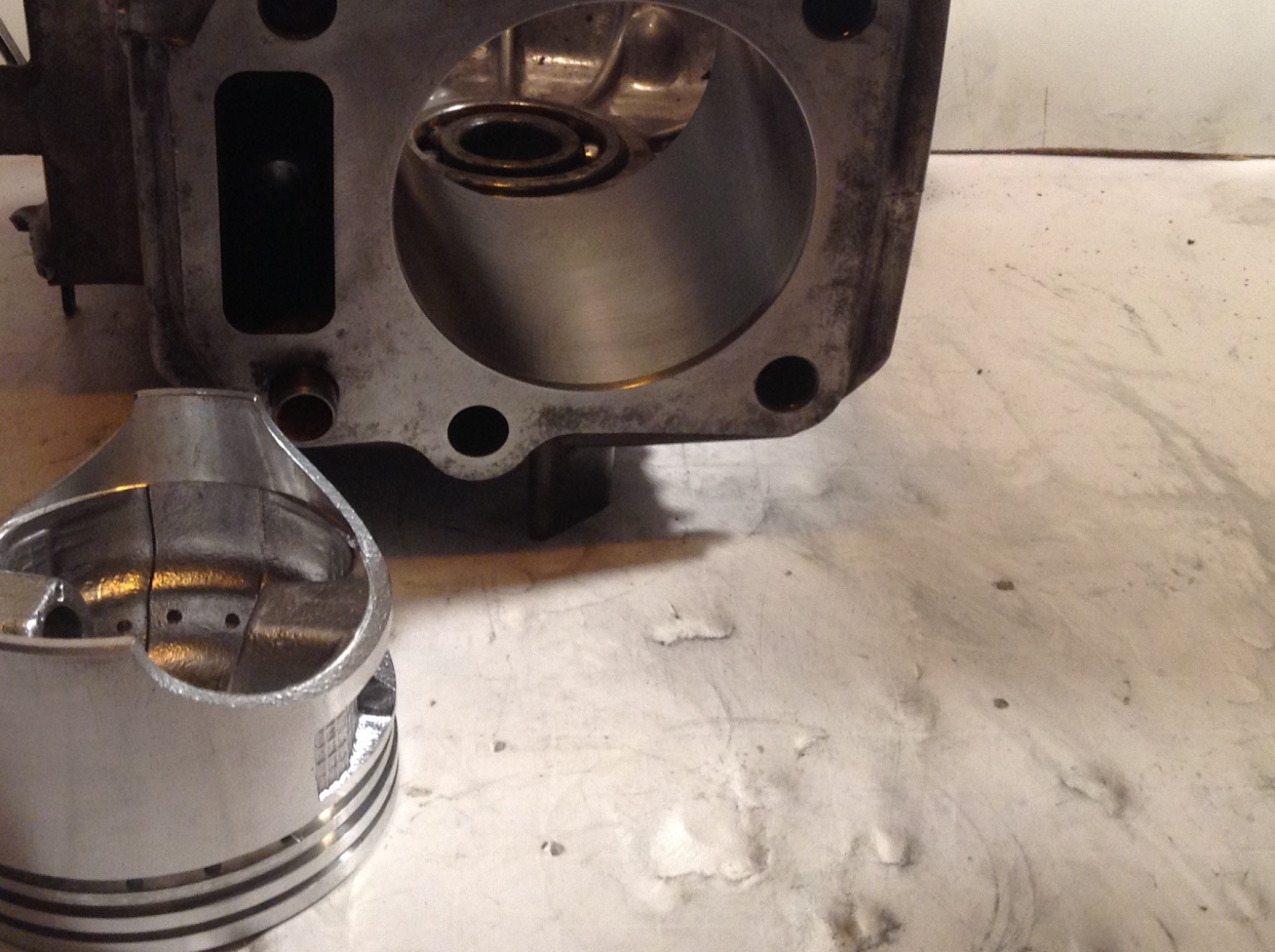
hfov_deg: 37.4
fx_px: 1876
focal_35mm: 51
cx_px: 531
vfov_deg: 28.3
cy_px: 317
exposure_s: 1/24
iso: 64
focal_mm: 3.3
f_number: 2.4
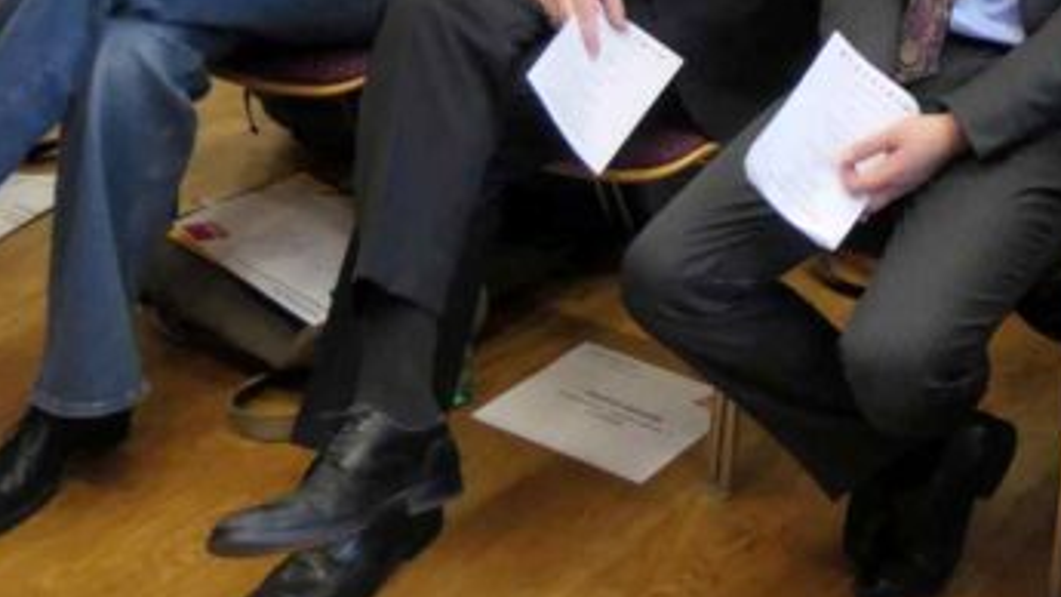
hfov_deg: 27.0
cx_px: 1335
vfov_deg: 16.4
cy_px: -300
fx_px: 1885
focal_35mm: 67
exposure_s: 1/60
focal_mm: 8.8
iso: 1000
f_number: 3.3
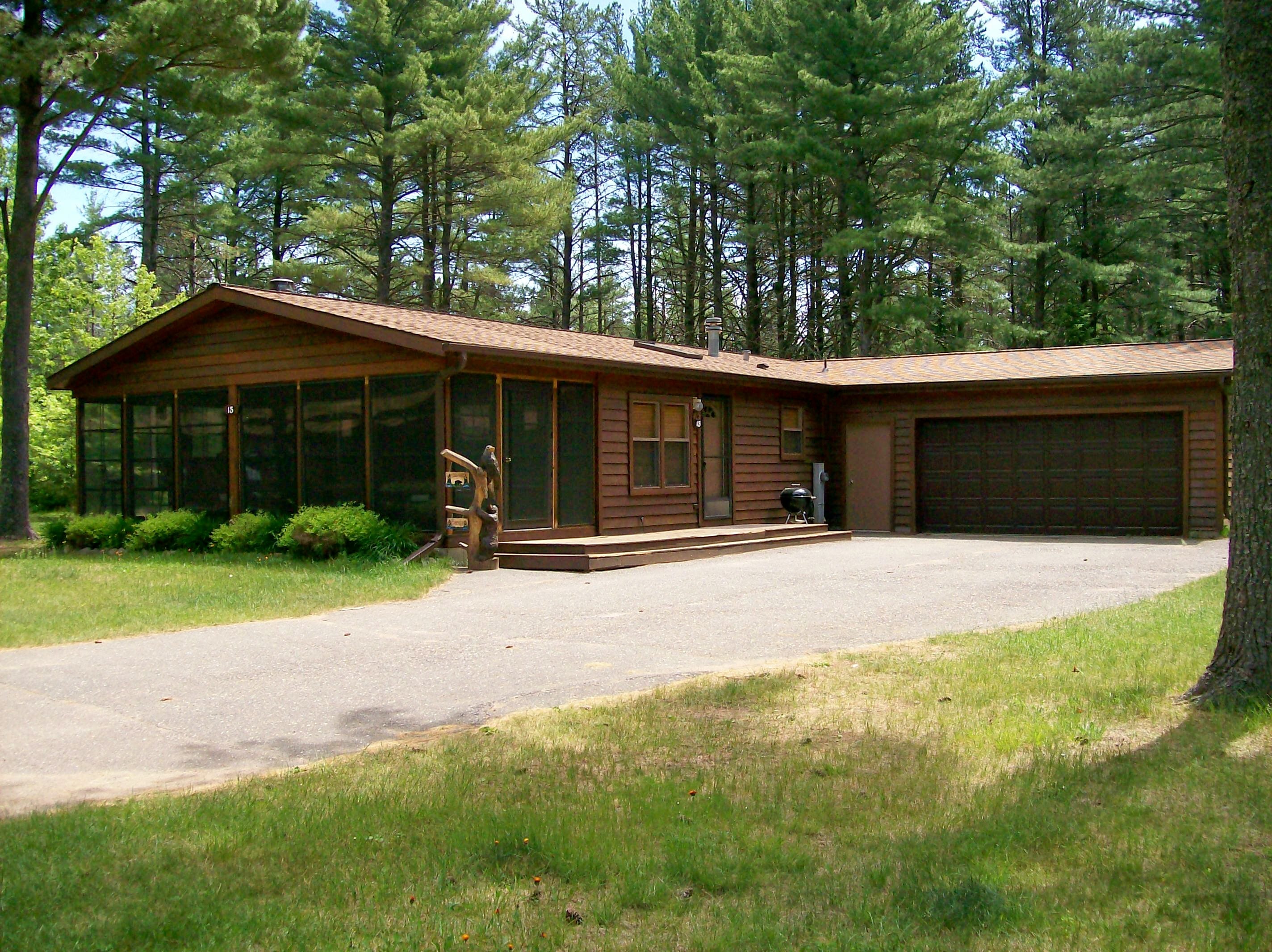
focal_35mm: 36
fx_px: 1322
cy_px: 476
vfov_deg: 39.6
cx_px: 636
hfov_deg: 51.4
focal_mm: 6
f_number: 2.7
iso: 80
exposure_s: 1/732
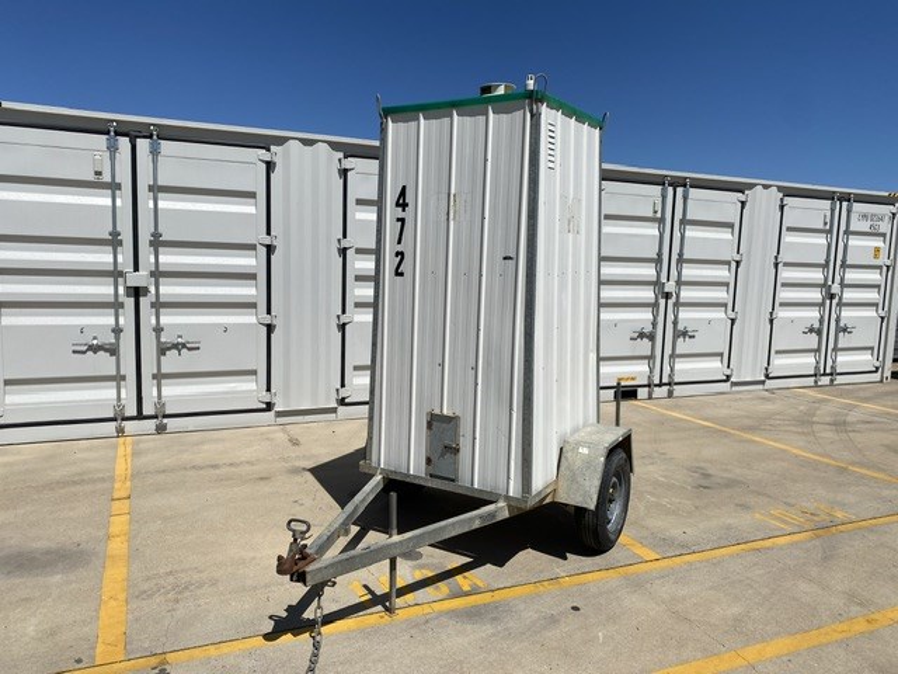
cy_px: 337
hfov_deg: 67.3
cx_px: 449
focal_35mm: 26
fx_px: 674
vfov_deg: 53.1
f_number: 1.8
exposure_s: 1/7692
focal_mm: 4.25
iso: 32
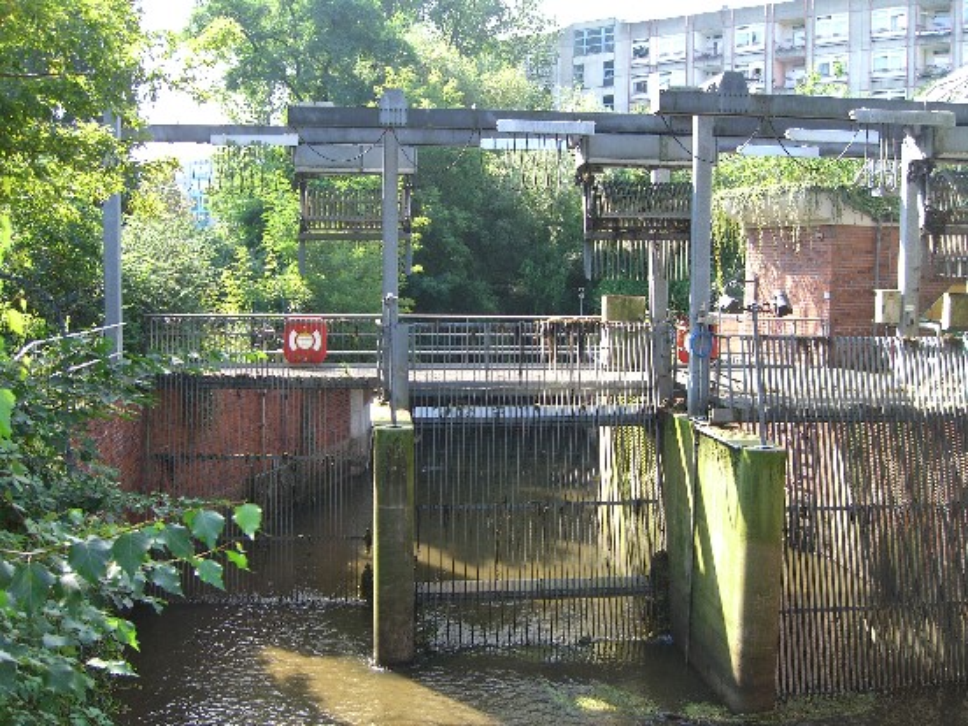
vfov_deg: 37.7
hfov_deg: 49.0
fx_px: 1063
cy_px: 363
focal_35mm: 38
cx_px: 484
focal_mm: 7.9
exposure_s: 1/160
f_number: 2.8
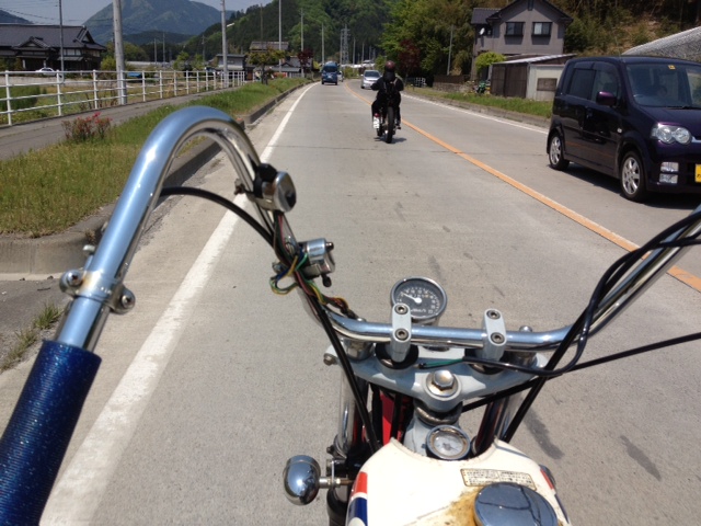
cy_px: 263
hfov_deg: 52.6
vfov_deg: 40.7
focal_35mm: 35
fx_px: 709
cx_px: 350
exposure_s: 1/2513
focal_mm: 4.28
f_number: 2.4
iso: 64
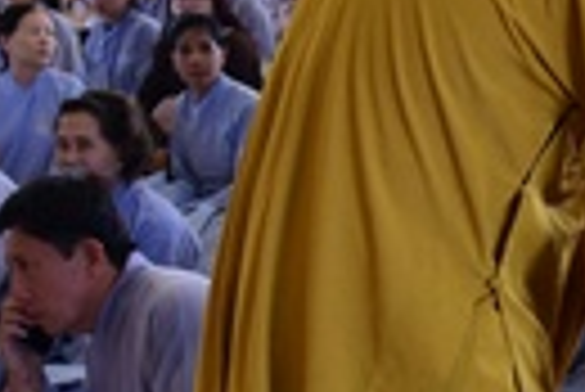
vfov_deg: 10.2
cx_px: 693
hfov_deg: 14.7
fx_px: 2196
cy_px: 293
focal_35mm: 135
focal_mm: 27
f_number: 4
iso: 1000
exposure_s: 1/80
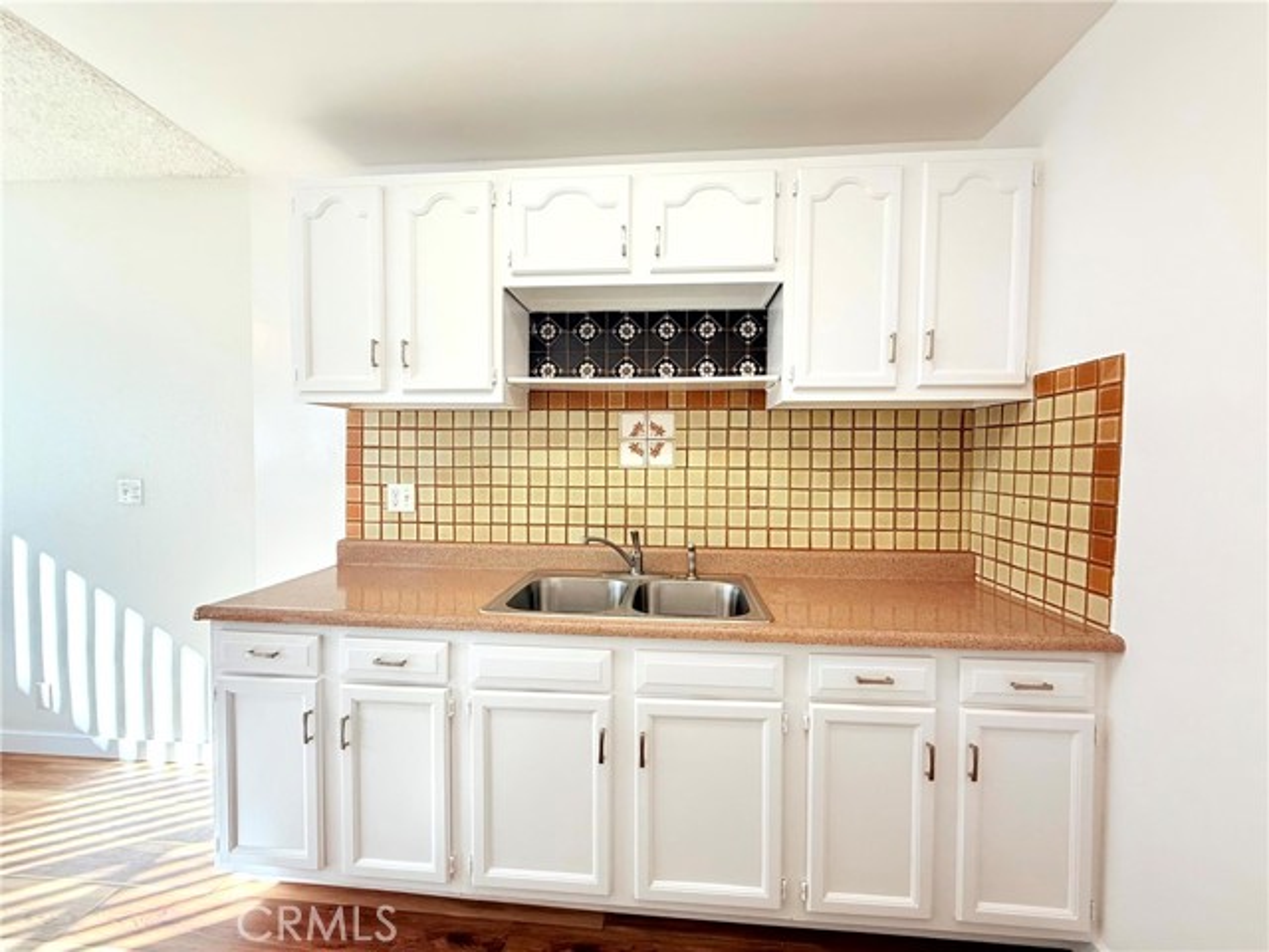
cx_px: 634
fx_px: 513
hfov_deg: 102.1
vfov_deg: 85.7
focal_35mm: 14
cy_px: 476
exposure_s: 1/120
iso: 80
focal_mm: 2.22
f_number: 2.2
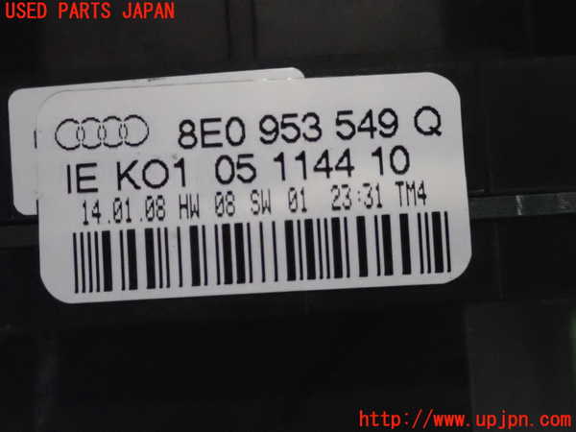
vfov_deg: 20.7
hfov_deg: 27.4
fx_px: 1181
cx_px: 288
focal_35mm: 71
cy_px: 216
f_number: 3.9
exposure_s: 1/640
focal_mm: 12.73
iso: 6400
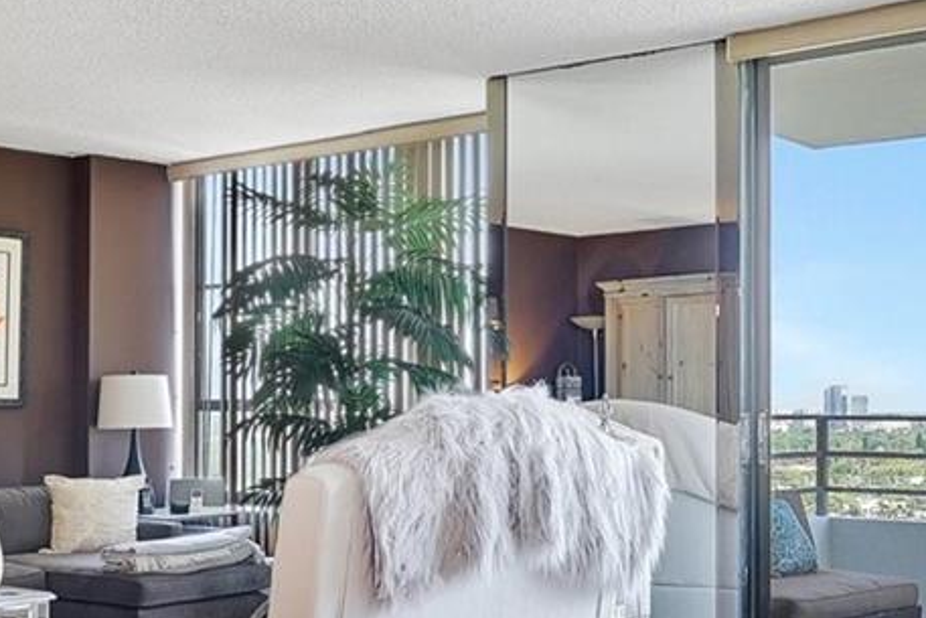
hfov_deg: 35.6
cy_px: 404
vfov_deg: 24.1
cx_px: 509
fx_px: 1441
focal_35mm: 56
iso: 640
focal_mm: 16
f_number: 13
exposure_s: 1/10
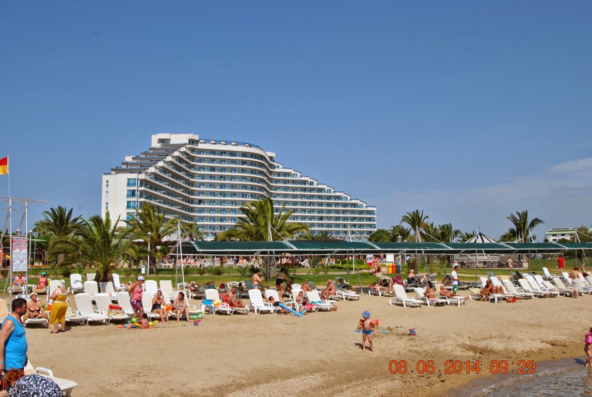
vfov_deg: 37.0
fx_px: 593
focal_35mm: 36
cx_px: 296
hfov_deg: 53.1
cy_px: 198
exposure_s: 1/320
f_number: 9
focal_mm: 24
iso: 100
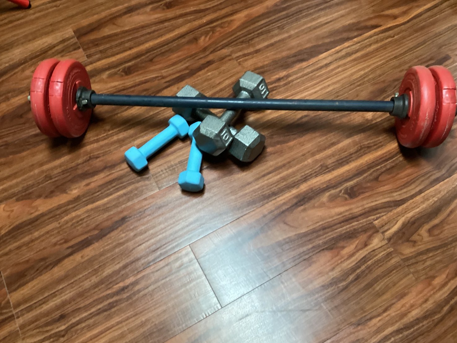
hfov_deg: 56.8
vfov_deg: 44.1
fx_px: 422
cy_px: 177
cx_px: 235
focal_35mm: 32
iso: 400
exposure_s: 1/30
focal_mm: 3.3
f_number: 2.4
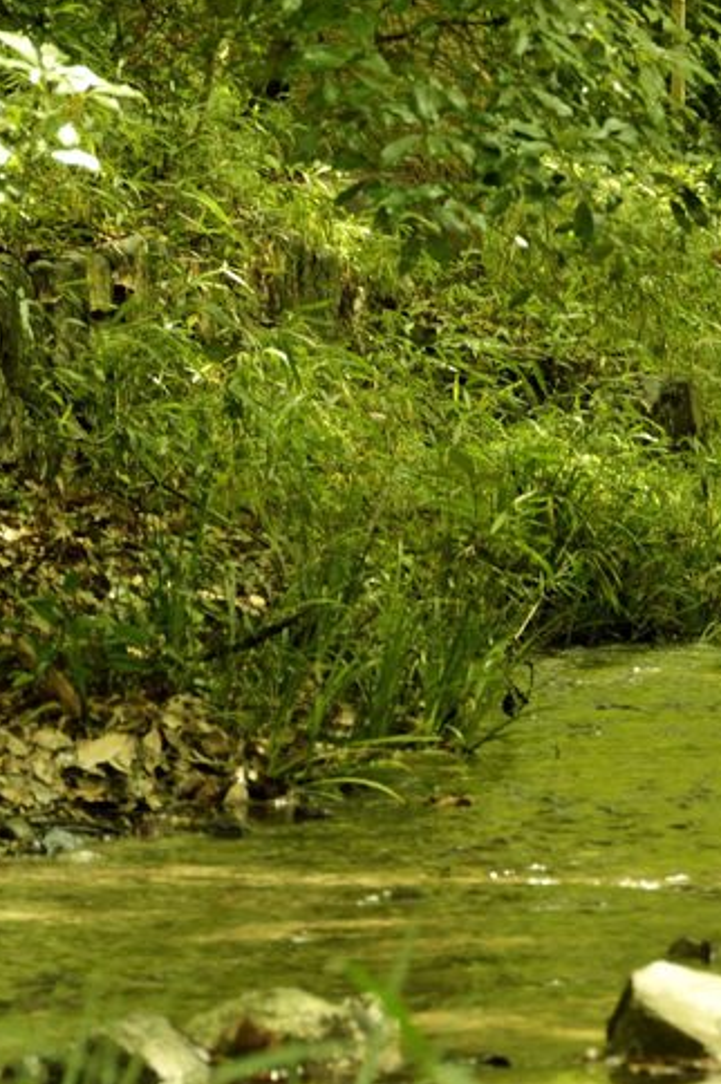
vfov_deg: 6.8
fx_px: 9056
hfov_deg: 4.6
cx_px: 414
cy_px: 497
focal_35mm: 301
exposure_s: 1/45
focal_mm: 95
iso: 400
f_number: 8
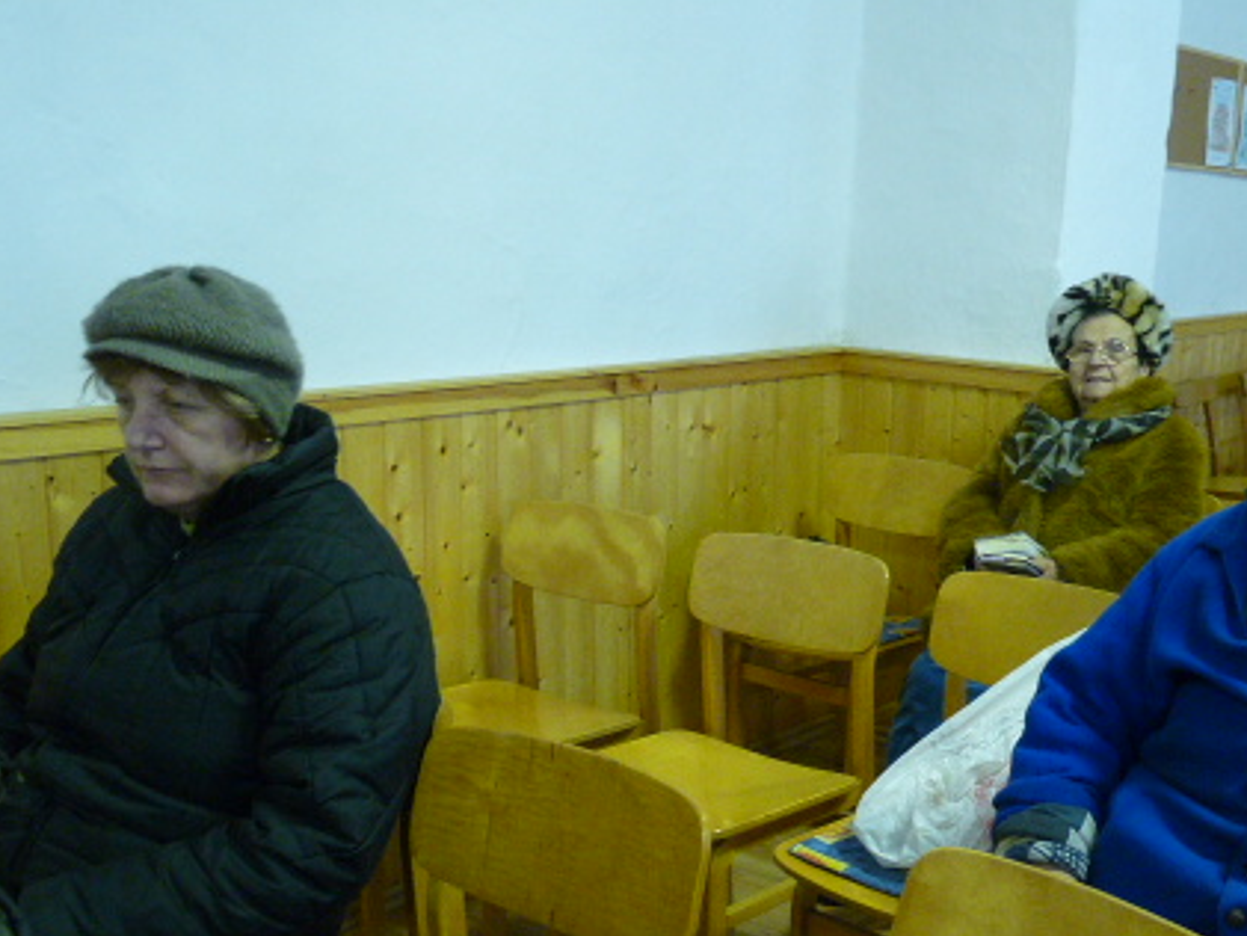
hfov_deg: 45.3
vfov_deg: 35.0
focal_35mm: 41
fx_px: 1477
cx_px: 788
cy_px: 560
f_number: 2.8
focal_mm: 4.8
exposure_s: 1/15
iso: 400
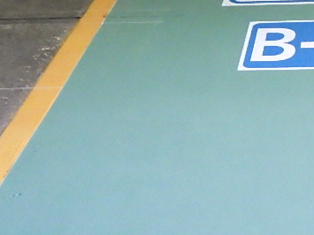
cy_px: -48
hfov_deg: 18.7
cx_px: 341
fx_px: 916
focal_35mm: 101
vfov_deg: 14.2
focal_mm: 5
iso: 1250
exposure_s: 1/60
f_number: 3.5
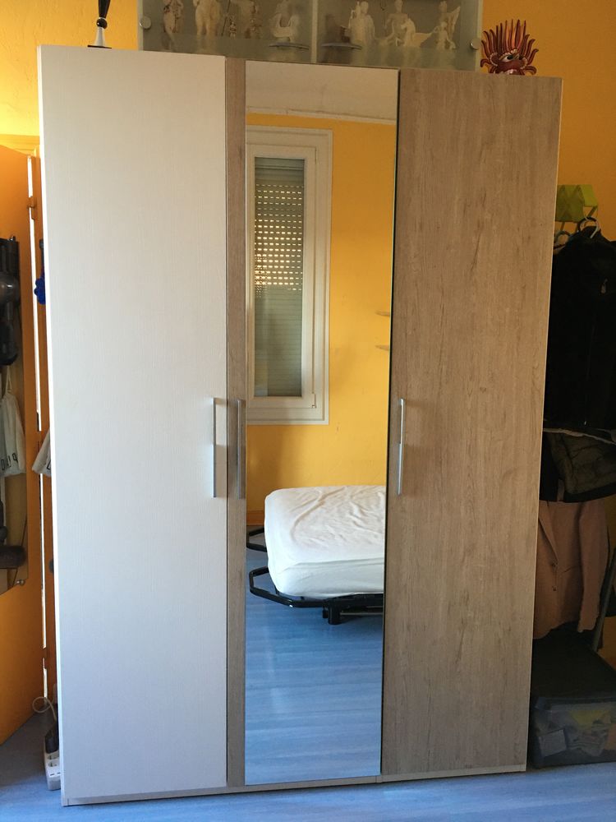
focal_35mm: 29
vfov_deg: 61.7
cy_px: 411
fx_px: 688
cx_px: 308
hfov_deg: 48.2
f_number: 2.2
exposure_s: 1/17
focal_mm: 4.15
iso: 100
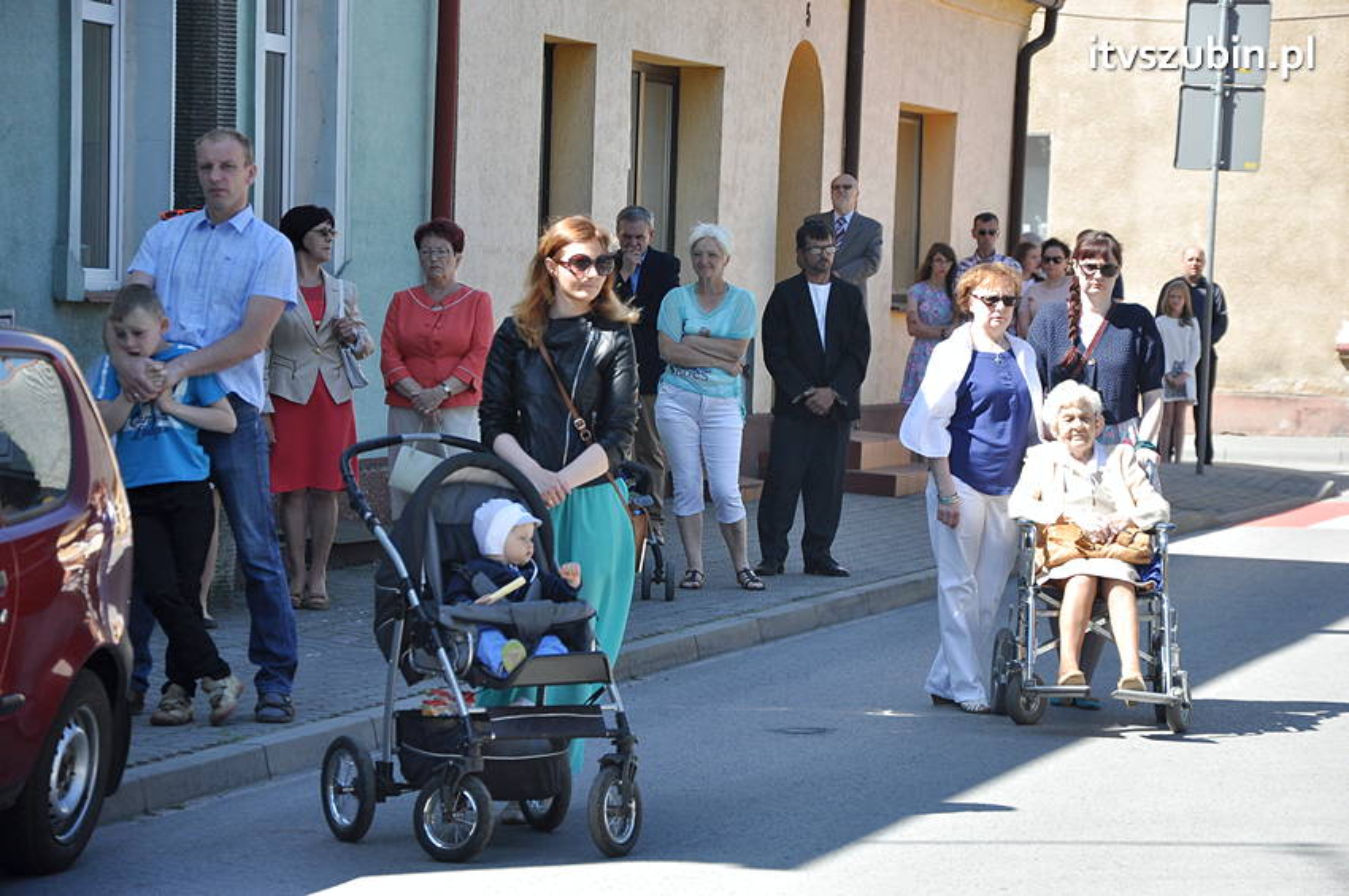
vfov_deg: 10.1
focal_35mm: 135
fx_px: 5054
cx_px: 674
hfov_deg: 15.2
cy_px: 448
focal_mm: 90
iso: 400
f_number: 6.3
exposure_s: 1/640
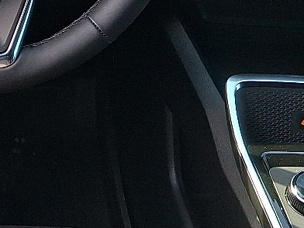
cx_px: -24
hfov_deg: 18.6
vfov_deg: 14.4
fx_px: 896
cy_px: 40
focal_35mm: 102
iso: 30
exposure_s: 1/270
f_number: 1.8
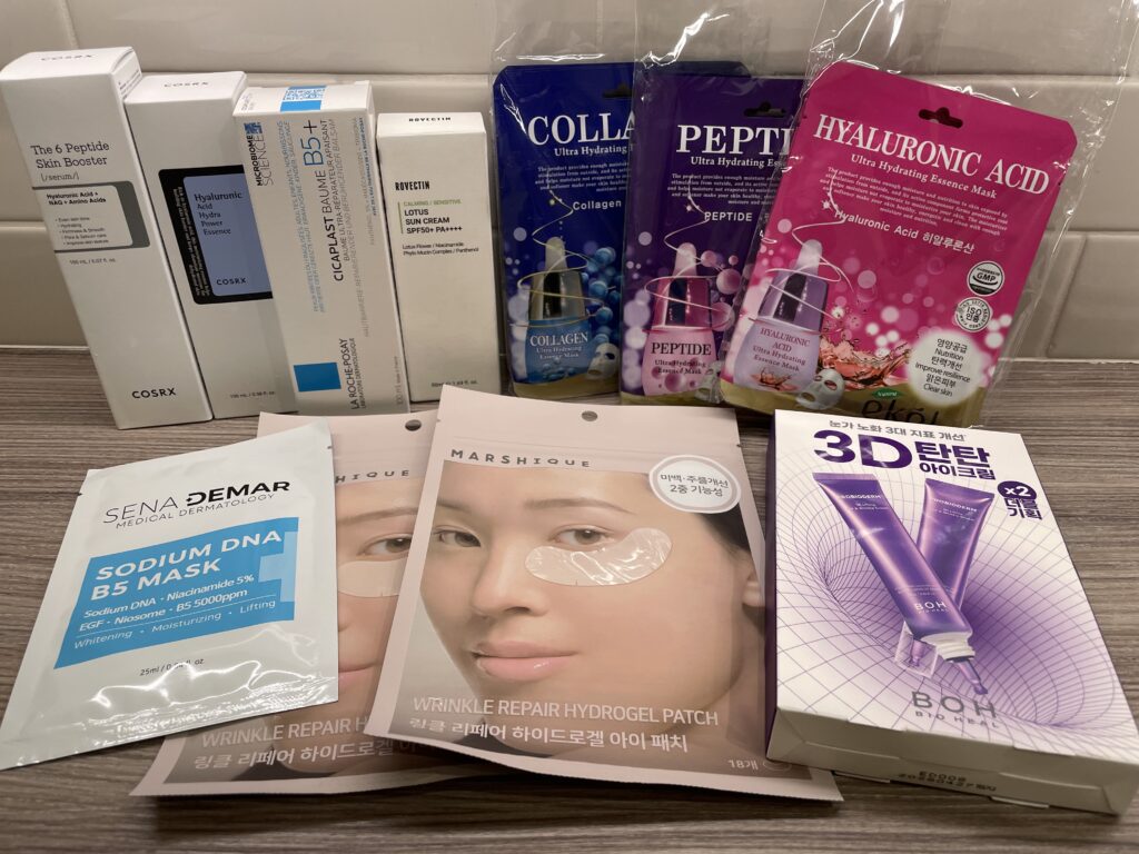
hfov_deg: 67.3
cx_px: 570
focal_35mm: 26
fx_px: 856
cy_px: 427
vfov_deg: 53.1
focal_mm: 4.2
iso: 64
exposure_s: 1/100
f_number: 1.6
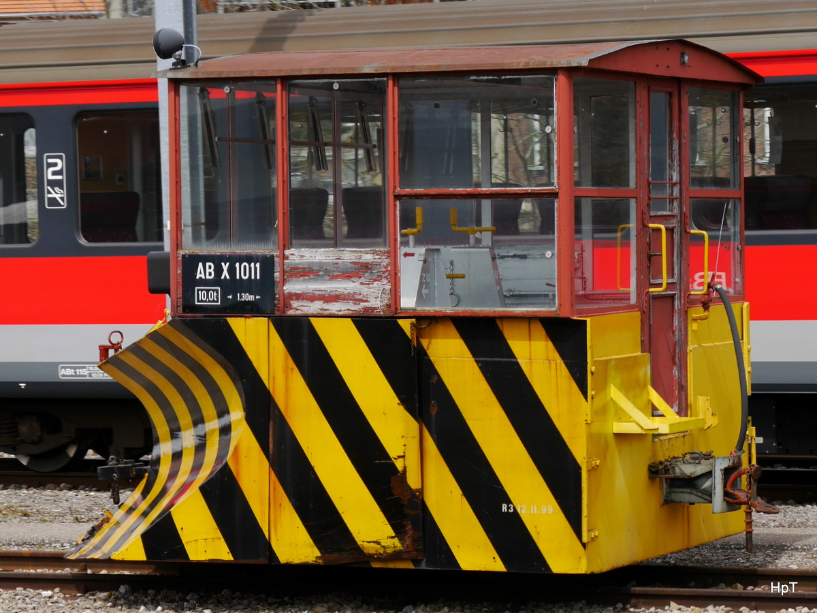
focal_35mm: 84
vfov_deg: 17.6
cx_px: 408
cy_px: 306
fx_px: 1983
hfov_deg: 23.3
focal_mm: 42
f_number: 8
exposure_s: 1/320
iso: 160
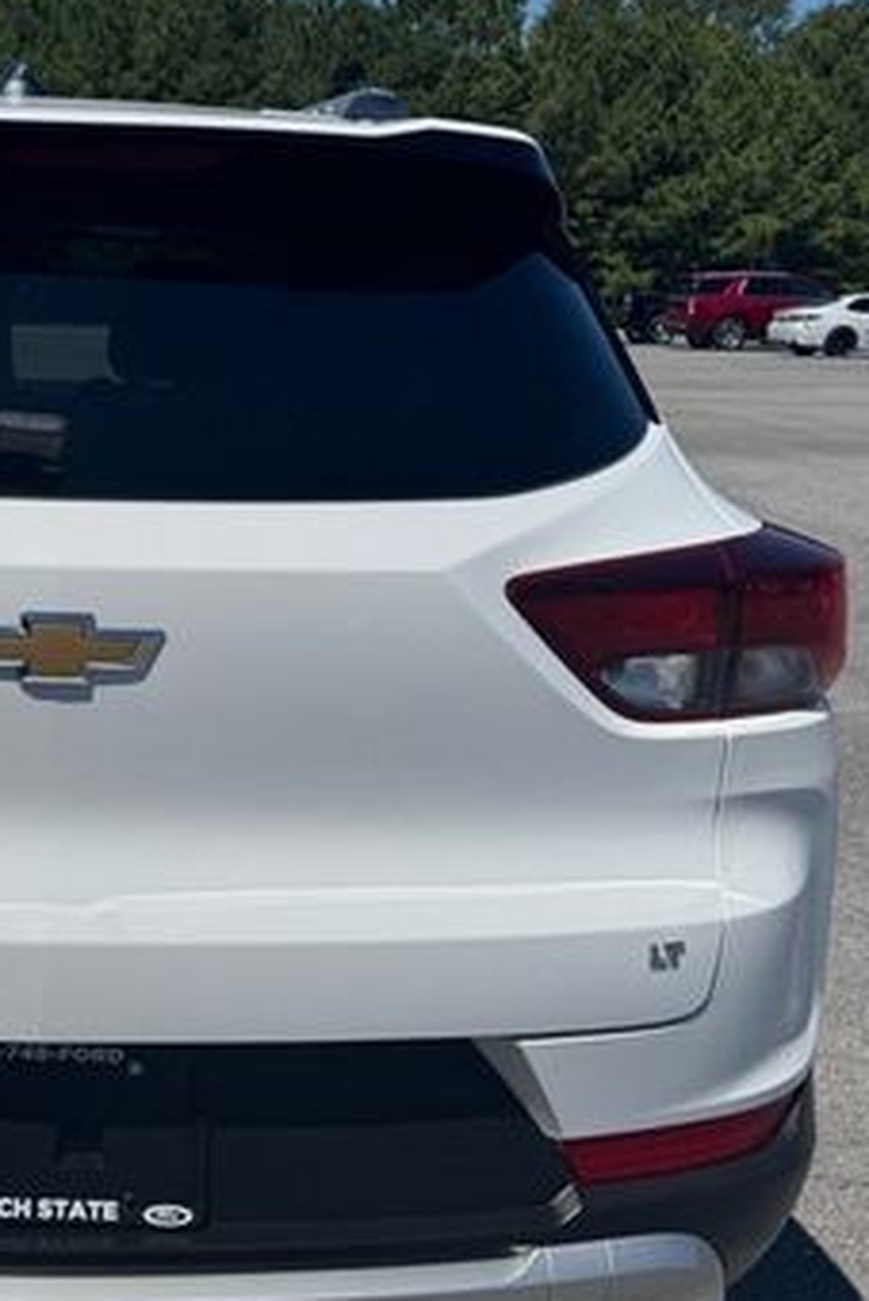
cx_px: -19
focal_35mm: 47
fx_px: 1700
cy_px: 712
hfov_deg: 26.9
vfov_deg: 41.9
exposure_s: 1/12346
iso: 80
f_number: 1.78
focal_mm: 6.76
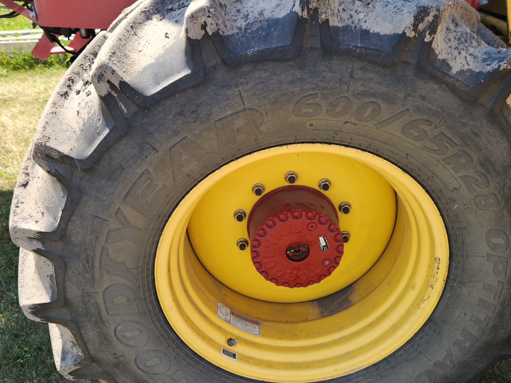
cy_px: 212
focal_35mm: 35
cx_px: 273
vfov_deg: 40.6
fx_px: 517
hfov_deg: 52.6
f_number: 1.8
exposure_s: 1/268
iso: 20
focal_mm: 5.4
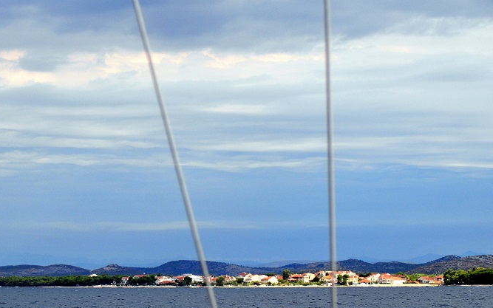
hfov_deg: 13.1
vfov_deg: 8.2
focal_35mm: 160
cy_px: 97
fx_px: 2150
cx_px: 164
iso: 320
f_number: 4.5
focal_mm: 70
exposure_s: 1/1600
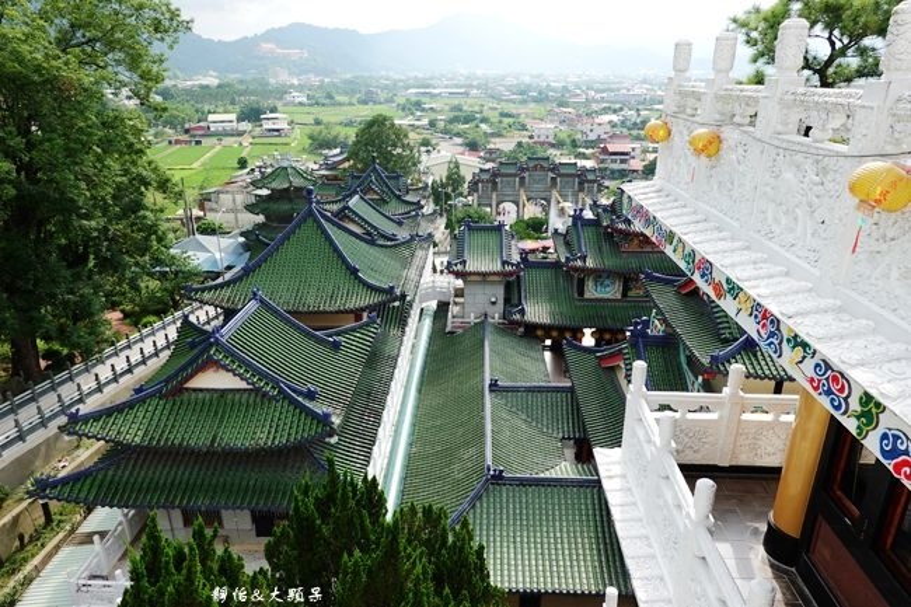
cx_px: 456
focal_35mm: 24
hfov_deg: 73.8
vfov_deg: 53.1
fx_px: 607
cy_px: 304
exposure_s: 1/200
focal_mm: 9
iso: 125
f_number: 5.6
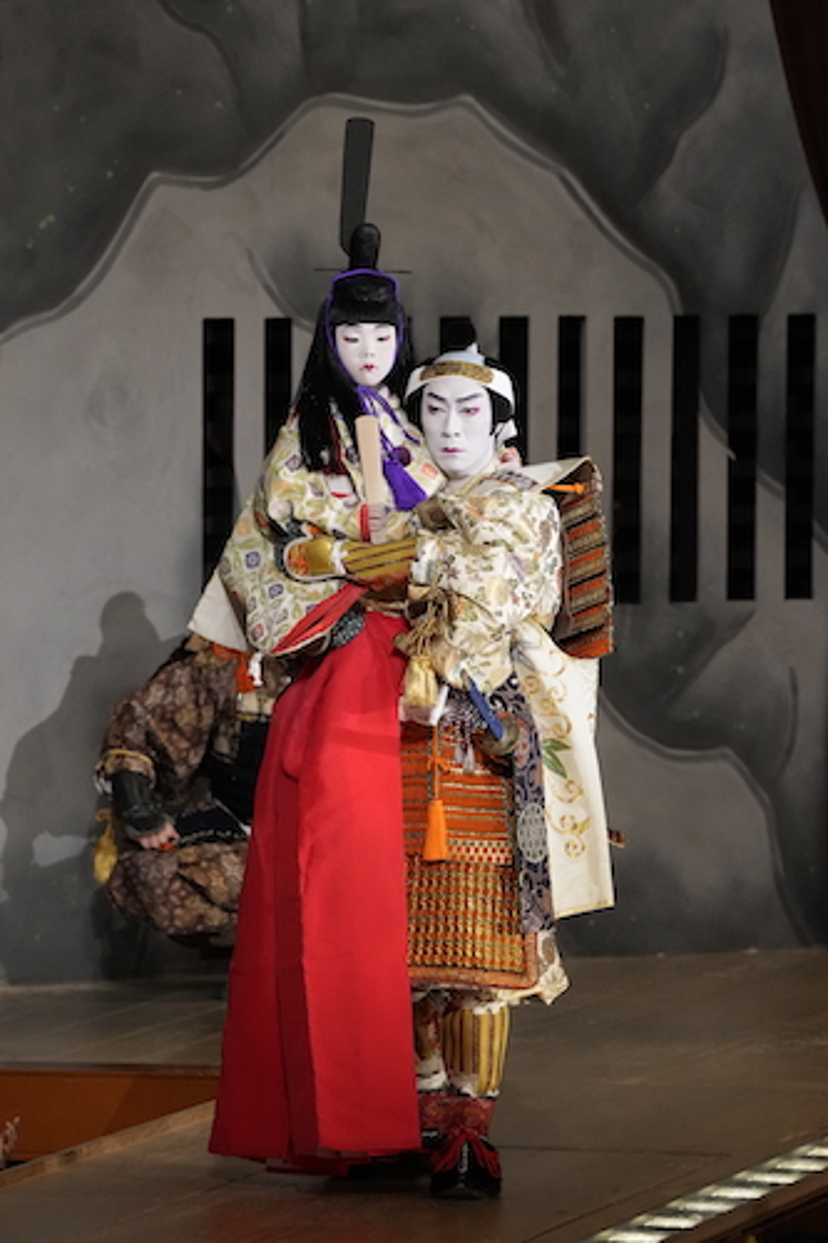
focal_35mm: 300
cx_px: 414
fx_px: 10356
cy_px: 622
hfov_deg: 4.6
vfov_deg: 6.9
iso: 5000
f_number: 4.5
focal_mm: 200
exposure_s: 1/500
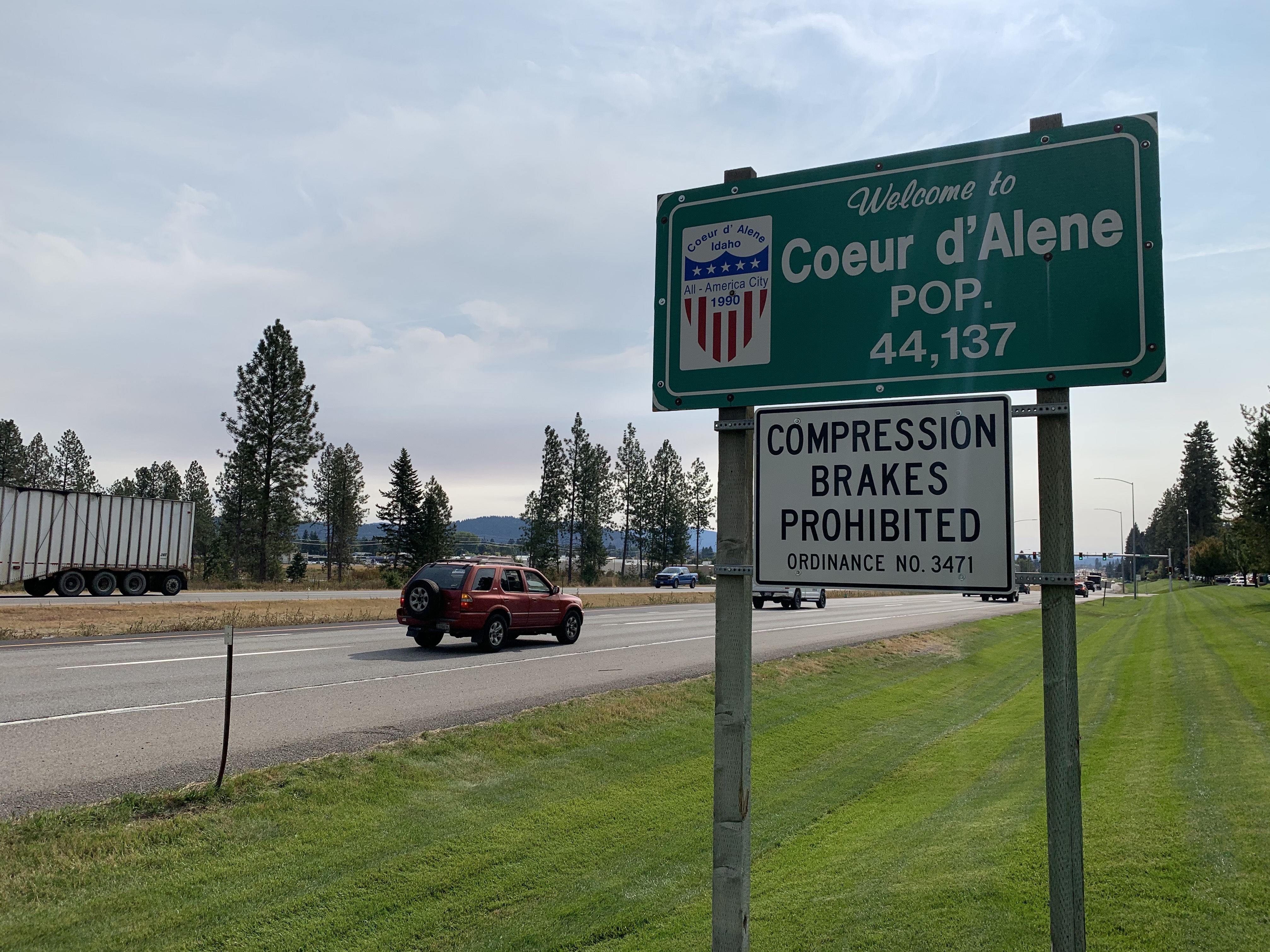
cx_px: 635
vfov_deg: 53.1
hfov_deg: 67.3
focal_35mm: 26
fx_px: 954
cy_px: 476
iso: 25
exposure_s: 1/5714
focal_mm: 4.25
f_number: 1.8
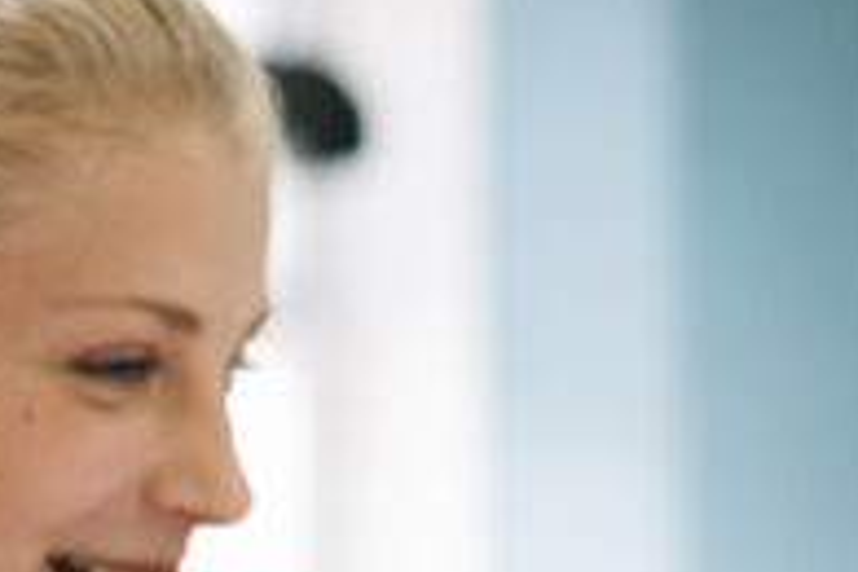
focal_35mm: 262
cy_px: 631
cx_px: -946
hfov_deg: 7.5
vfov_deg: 5.2
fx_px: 6244
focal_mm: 50
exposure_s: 1/250
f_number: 2.2
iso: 320
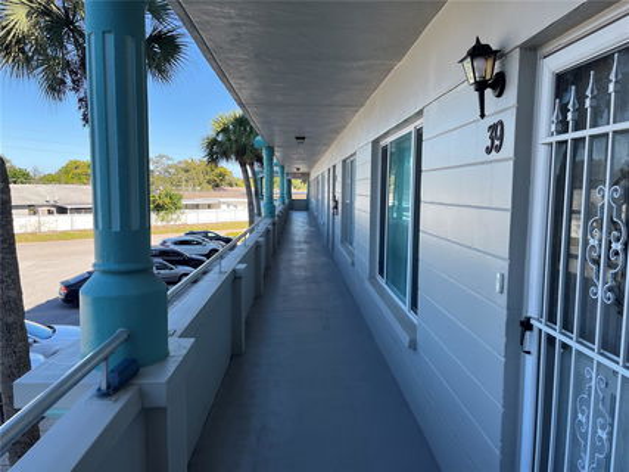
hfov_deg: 67.3
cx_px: 314
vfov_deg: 53.0
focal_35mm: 26
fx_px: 472
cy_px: 236
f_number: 1.6
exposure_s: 1/787
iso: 50
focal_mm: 5.1
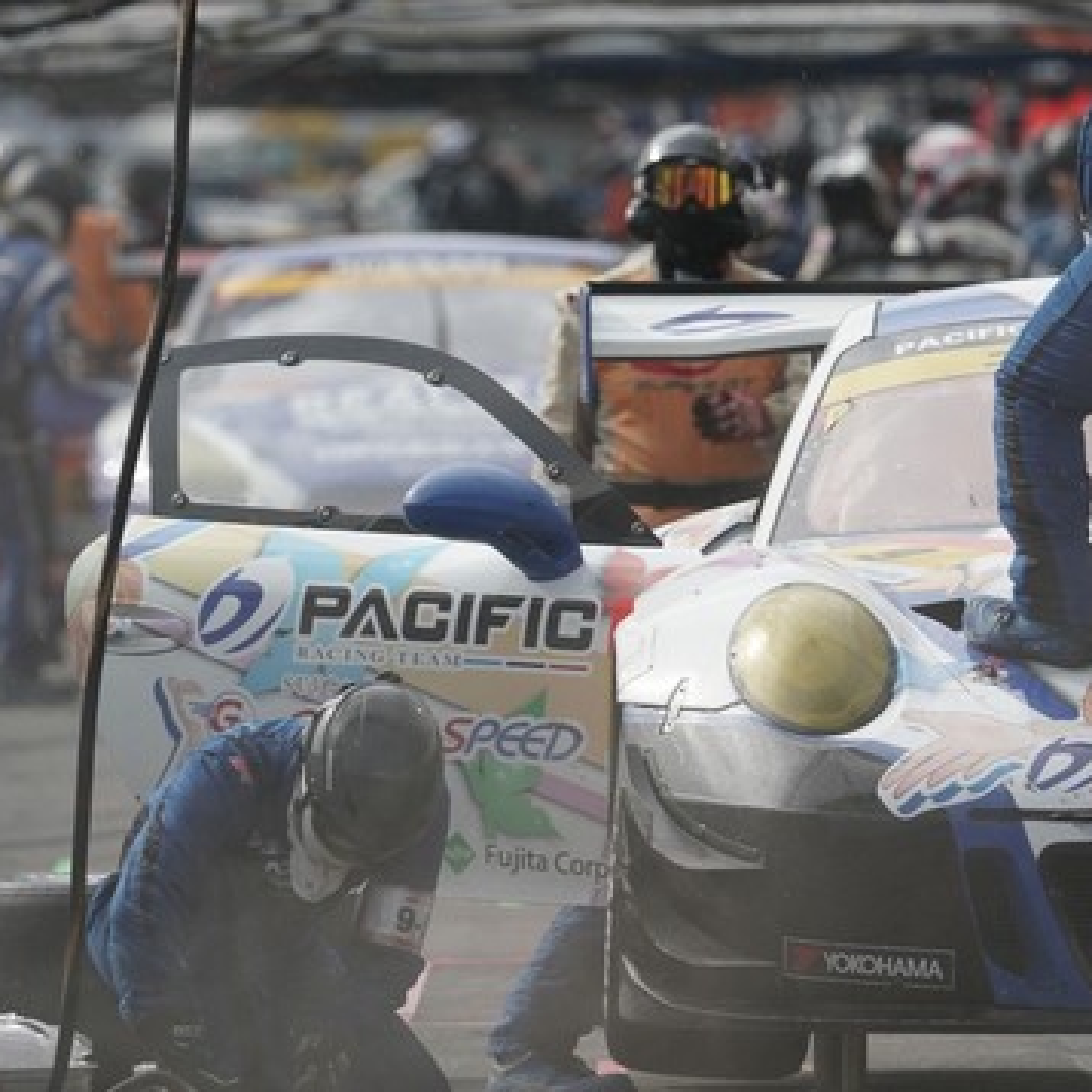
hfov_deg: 2.2
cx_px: 921
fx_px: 28267
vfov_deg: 2.2
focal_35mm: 792
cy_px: 409
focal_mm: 463
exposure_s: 1/800
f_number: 8
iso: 400
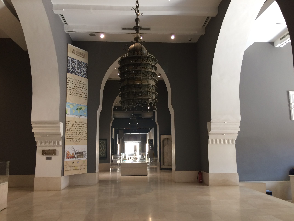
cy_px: 110
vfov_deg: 48.2
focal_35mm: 29
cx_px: 147
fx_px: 246
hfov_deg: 61.7
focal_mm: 4.15
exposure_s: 1/33
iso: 125
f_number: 2.2
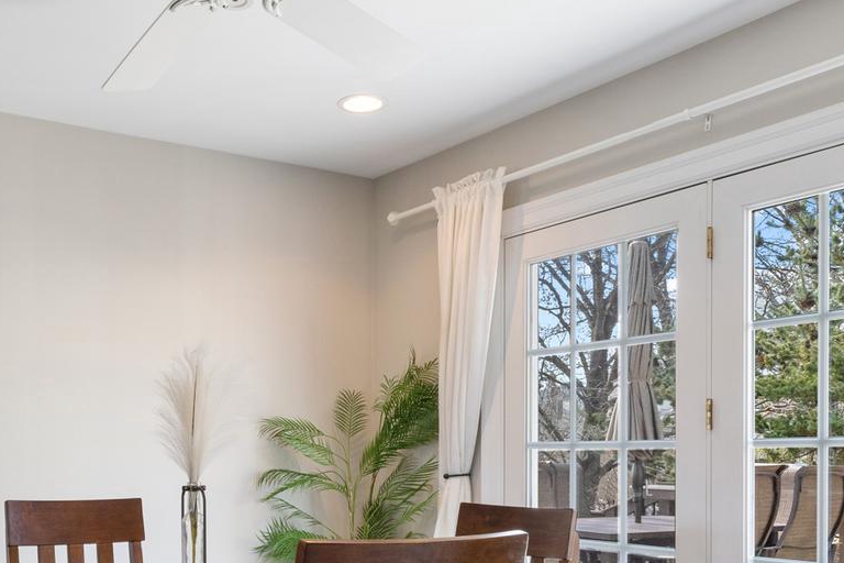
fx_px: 938
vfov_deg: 32.6
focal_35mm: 40
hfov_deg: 47.3
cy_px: 443
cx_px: 248
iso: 400
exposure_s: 1/8
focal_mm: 10
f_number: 8
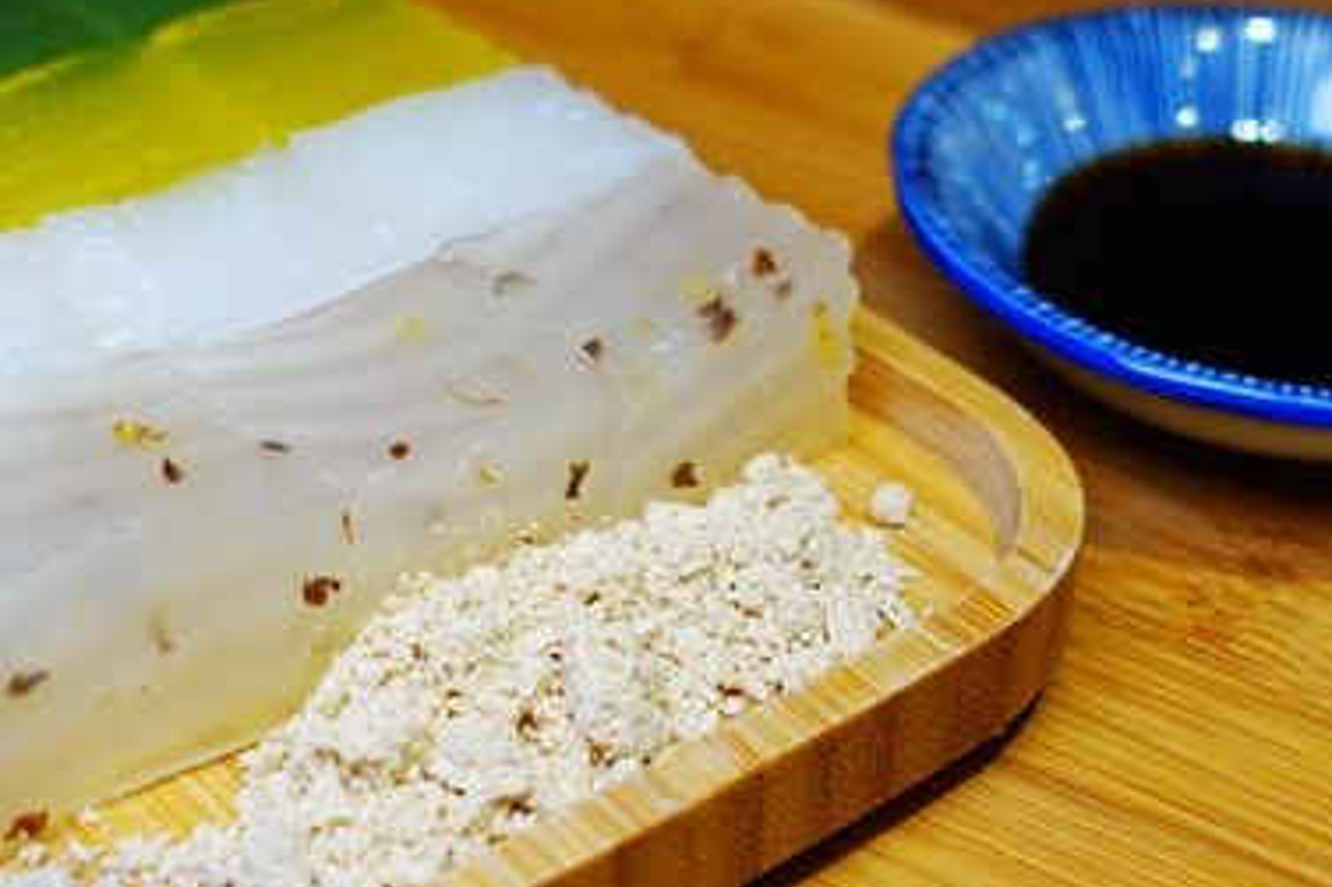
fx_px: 2293
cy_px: 489
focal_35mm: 62
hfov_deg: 32.4
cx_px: 724
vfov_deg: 21.9
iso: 125
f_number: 2.8
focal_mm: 13.34
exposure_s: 1/80
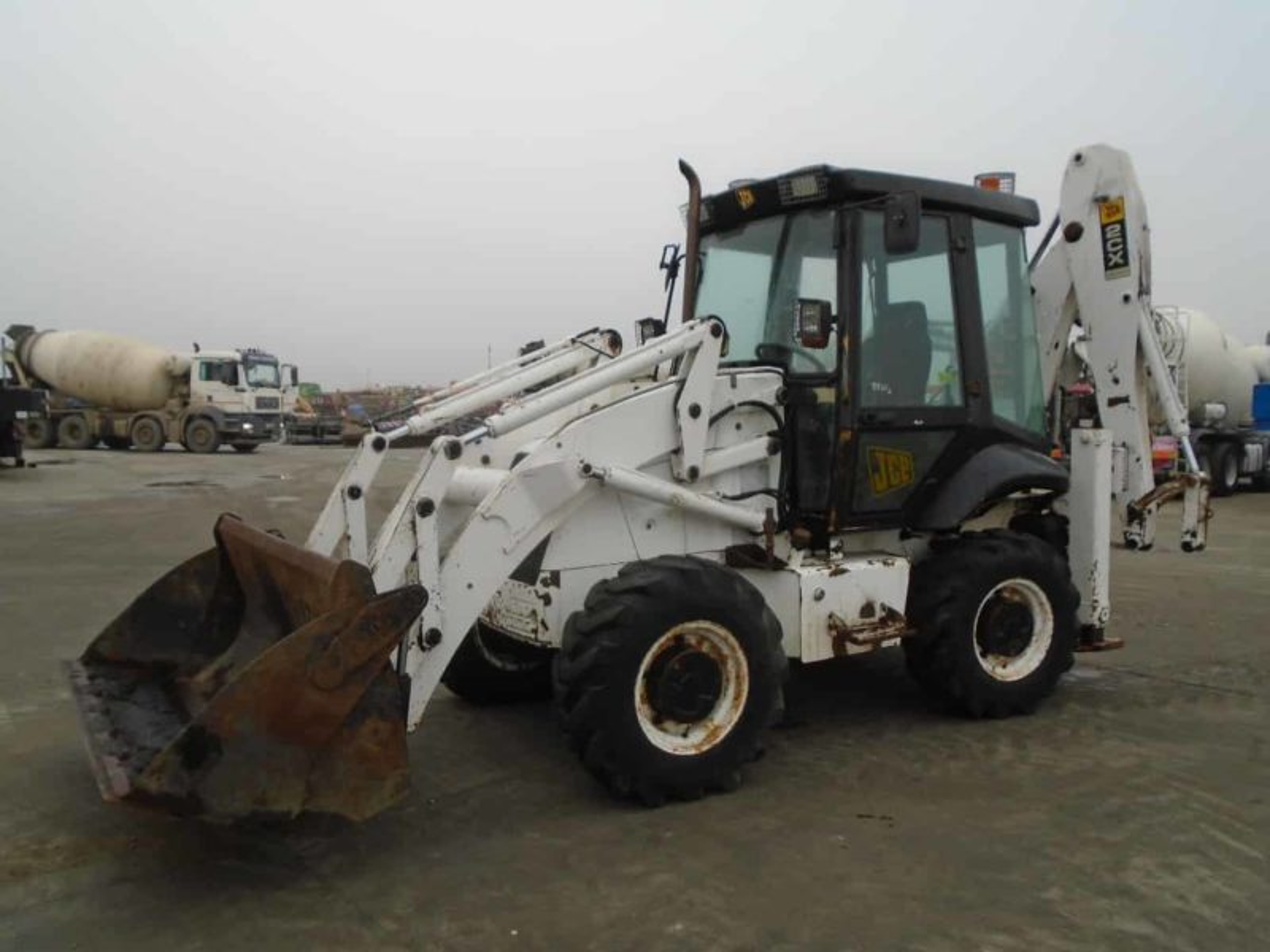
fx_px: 954
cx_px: 635
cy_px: 476
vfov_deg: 53.1
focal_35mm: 26
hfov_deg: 67.3
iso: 100
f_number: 3.2
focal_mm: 4.6
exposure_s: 1/320
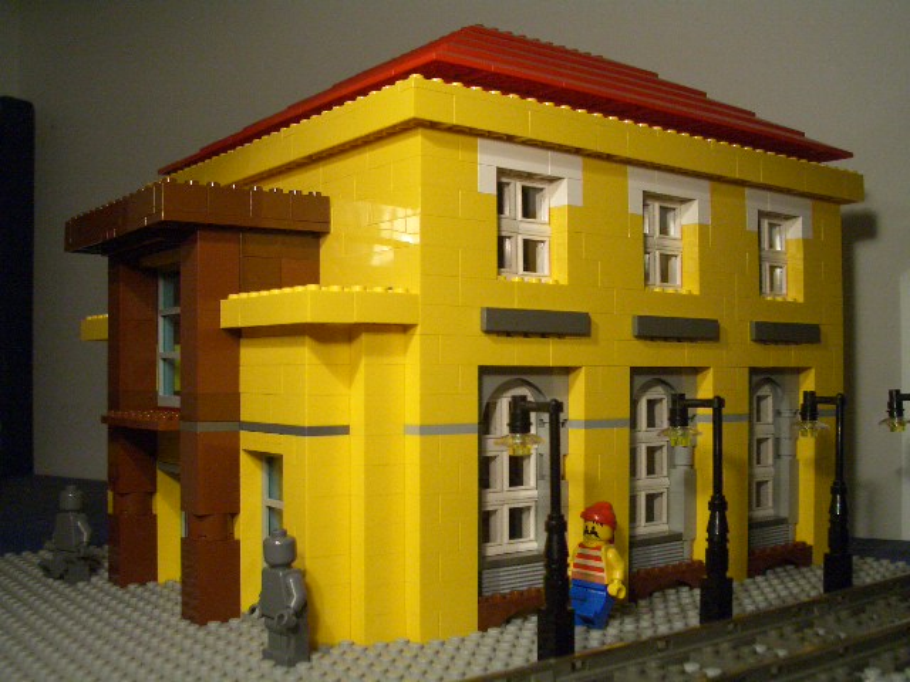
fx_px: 1078
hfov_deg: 45.8
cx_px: 455
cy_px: 341
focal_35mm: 41
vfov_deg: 35.1
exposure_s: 1/125
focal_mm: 6.8
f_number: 2.8
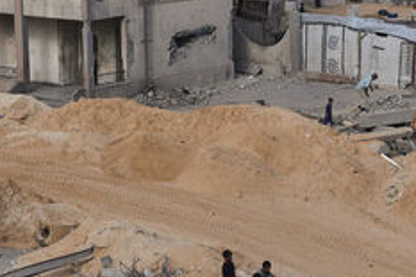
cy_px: 158
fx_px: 1605
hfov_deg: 14.7
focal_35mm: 139
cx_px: 307
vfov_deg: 9.9
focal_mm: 33
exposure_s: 1/1000
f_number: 5
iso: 125
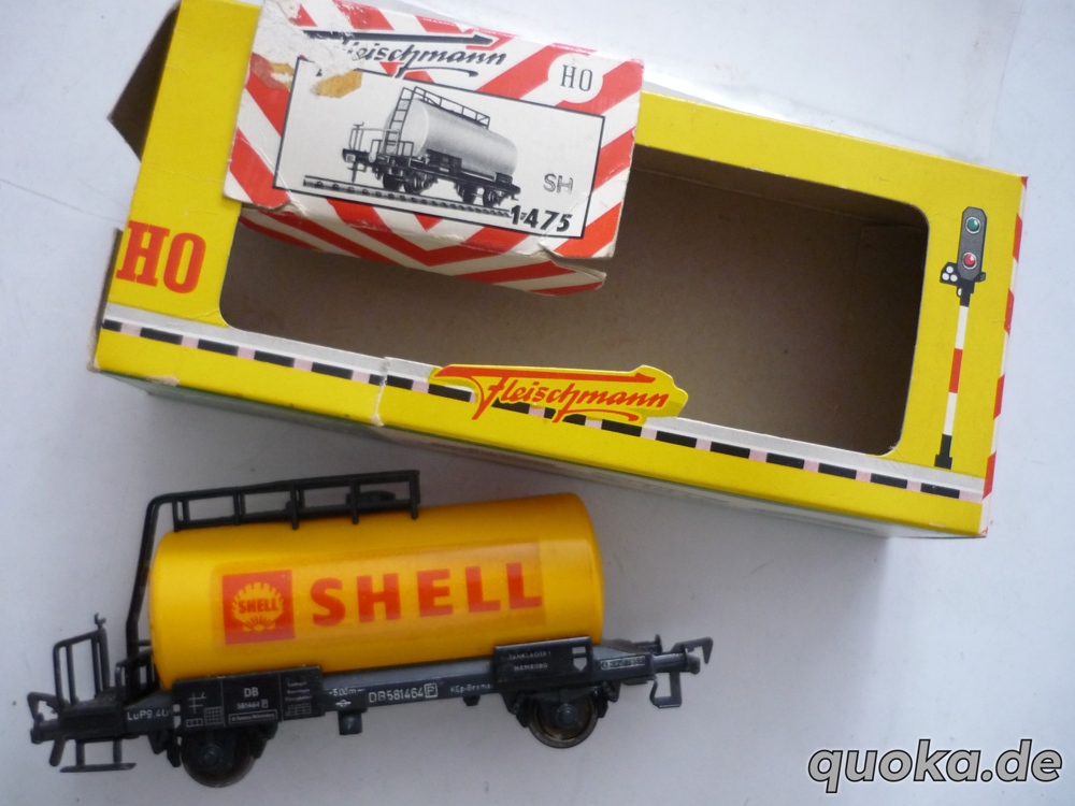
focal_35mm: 33
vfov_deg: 42.9
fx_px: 1025
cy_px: 403
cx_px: 538
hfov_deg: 55.4
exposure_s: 1/30
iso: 320
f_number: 2.8
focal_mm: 5.5
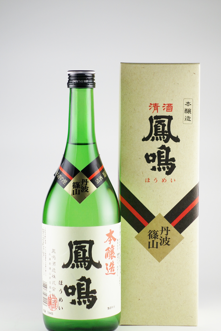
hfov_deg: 13.3
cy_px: 151
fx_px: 949
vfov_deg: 19.8
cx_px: 116
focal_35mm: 103
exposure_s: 1/100
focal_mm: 30.14
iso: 200
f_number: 4.5
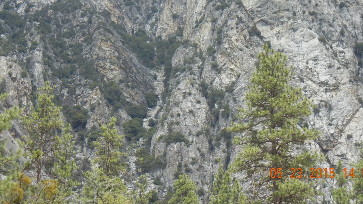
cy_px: 47
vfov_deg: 16.0
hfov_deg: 28.2
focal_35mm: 75
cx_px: 189
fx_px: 722
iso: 160
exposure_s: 1/620
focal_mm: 10.6
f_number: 4
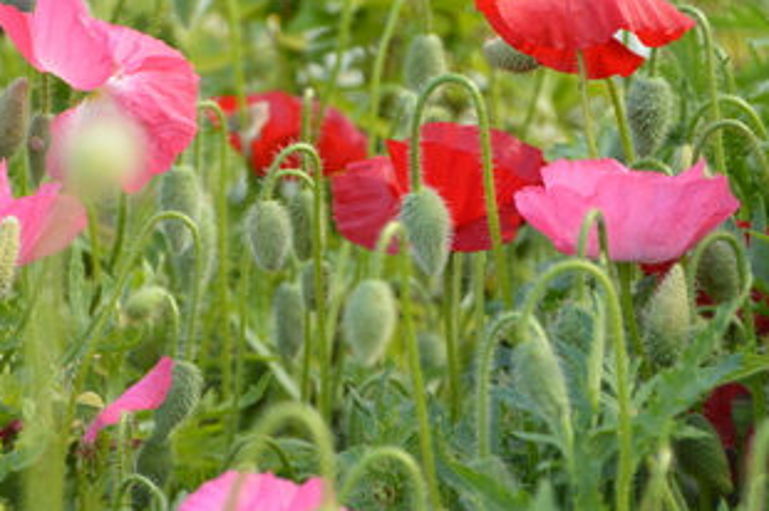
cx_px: 375
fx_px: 9255
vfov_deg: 3.2
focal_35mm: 434
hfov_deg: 4.8
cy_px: 238
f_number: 5.3
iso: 400
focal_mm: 195
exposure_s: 1/320
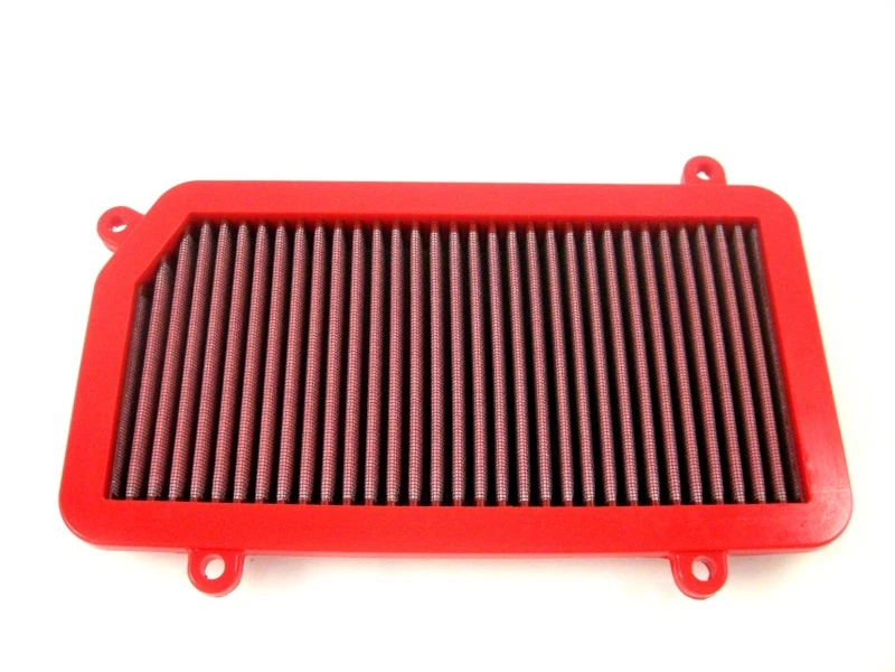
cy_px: 336
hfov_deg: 52.6
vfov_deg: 40.7
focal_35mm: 35
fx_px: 905
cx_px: 448
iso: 328
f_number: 2.8
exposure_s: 1/58.6
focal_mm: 5.7
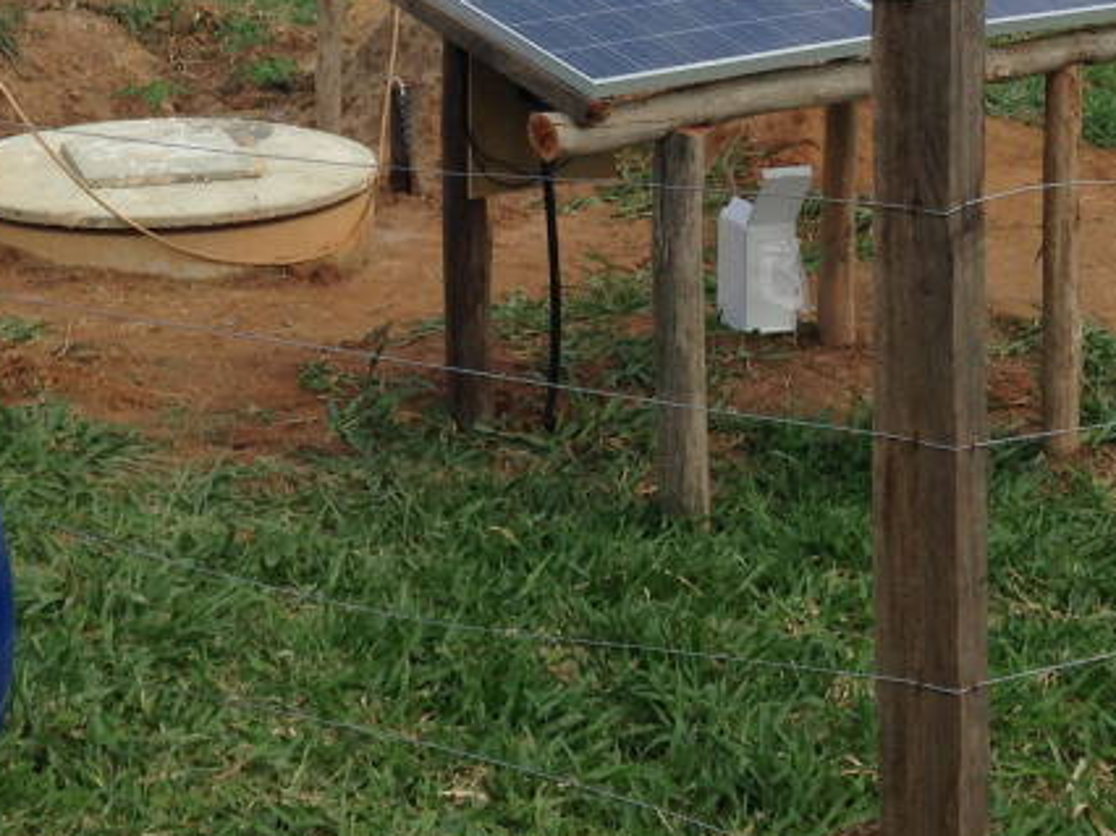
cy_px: -215
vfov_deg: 15.2
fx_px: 2997
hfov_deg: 21.0
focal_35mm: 93
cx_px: 401
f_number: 2.4
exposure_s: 1/1290
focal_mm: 4.12
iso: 50
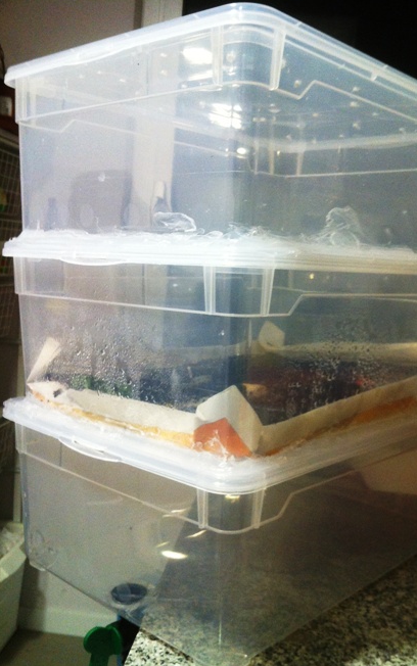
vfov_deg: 51.5
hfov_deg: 33.5
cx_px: 249
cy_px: 341
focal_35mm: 38
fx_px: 690
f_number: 2.8
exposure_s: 1/17
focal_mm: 3.85
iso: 160
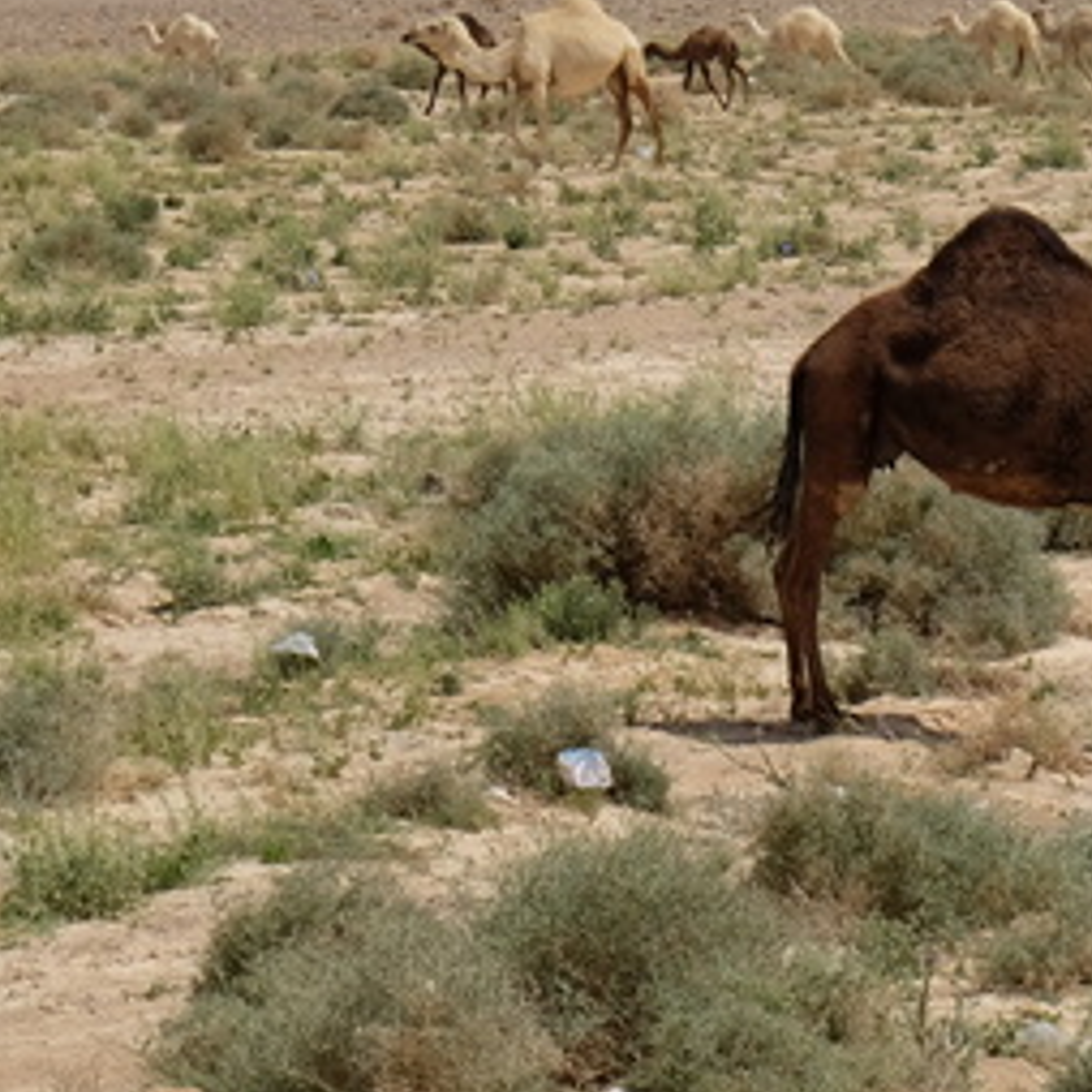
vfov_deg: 8.0
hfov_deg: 7.9
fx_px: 7852
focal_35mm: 220
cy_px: 387
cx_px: 1006
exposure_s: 1/350
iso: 200
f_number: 11
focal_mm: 55
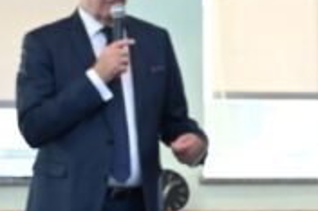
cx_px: 620
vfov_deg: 3.3
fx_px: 3654
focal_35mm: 414
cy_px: 188
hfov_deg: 4.9
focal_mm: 71
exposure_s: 1/125
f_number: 4
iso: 720
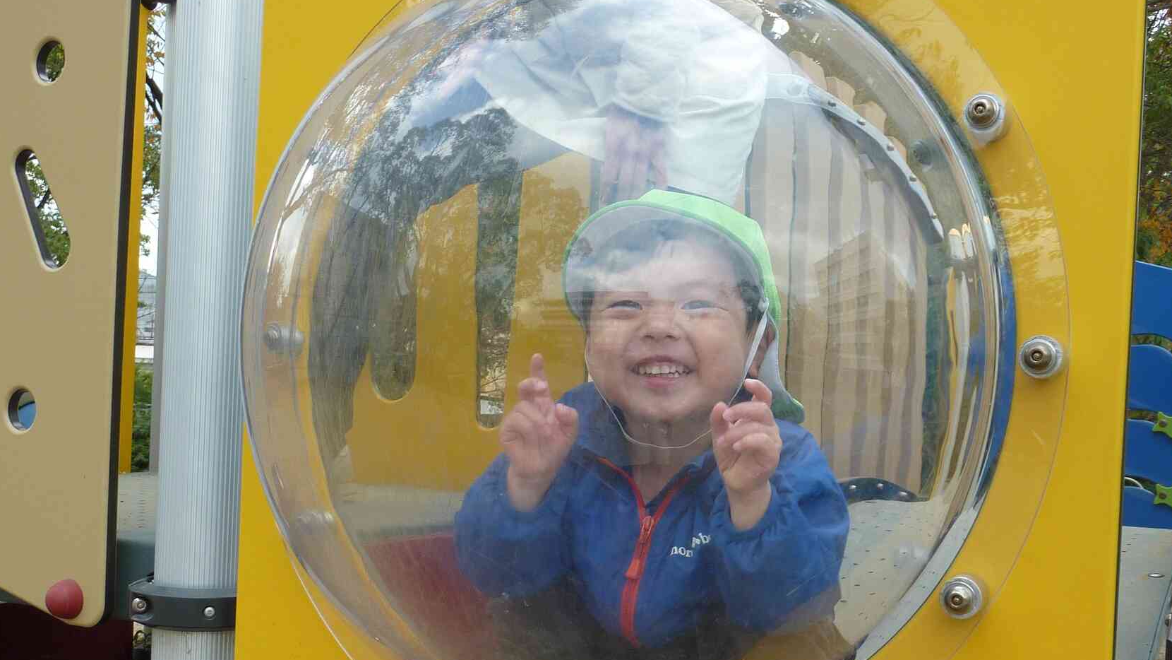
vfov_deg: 28.2
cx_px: 578
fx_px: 1305
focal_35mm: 42
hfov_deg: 48.4
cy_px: 432
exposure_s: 1/125
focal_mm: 5.3
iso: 80
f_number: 4
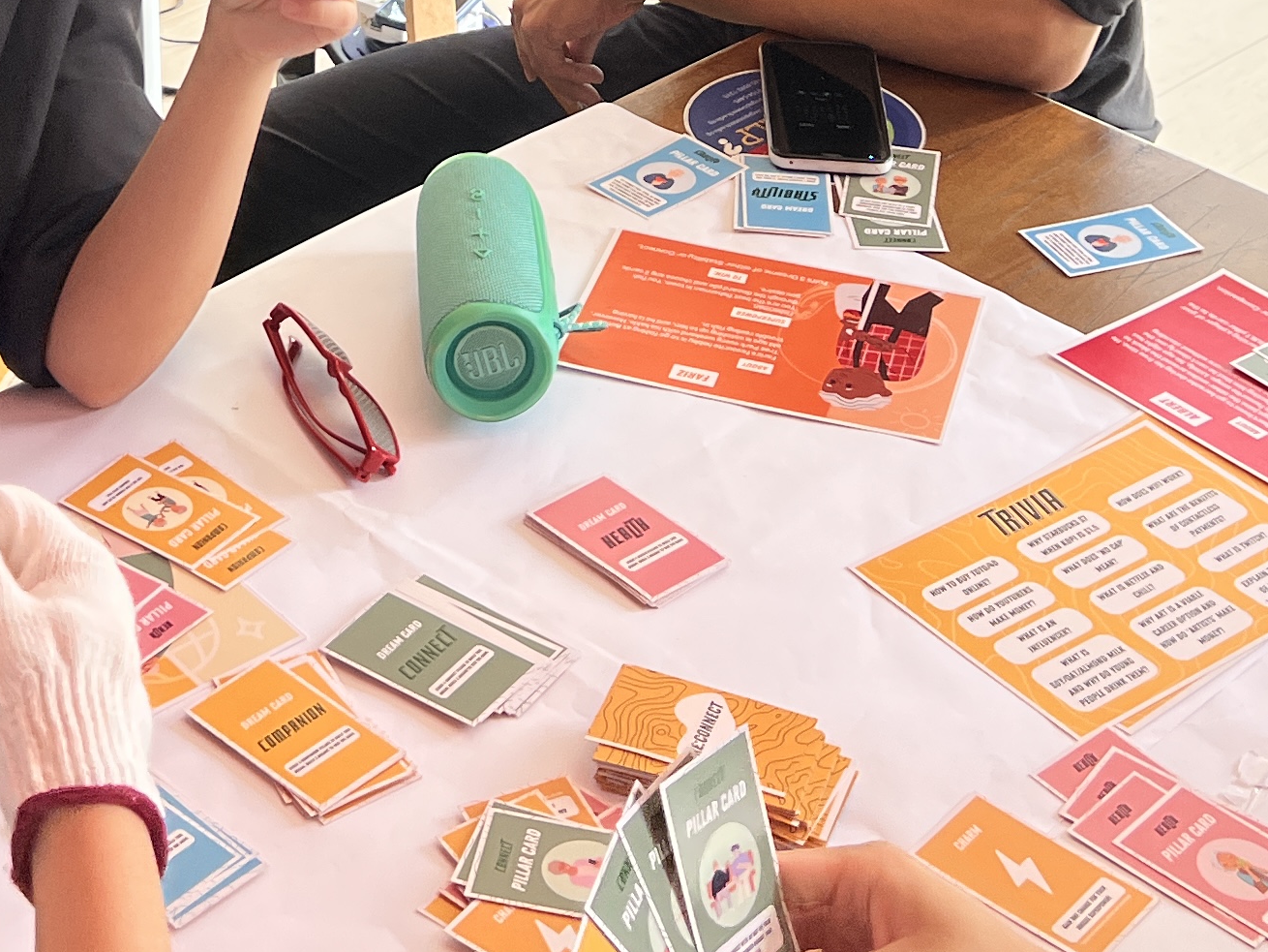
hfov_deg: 24.2
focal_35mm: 80
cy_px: -285
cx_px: 330
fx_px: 2931
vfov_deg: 17.3
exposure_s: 1/121
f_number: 1.5
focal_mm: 5.7
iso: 50
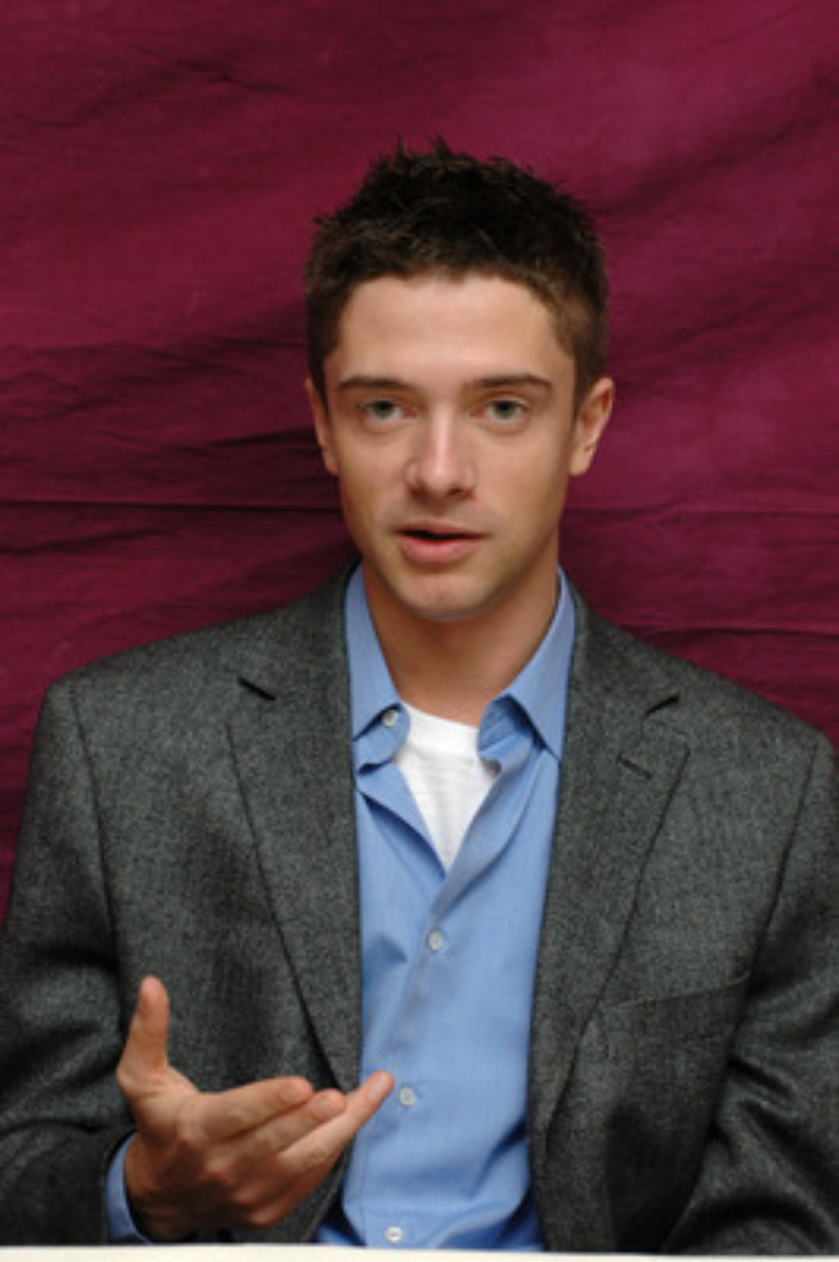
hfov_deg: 11.4
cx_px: 420
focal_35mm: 120
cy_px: 631
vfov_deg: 17.1
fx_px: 4202
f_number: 6.3
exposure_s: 1/400
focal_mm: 80
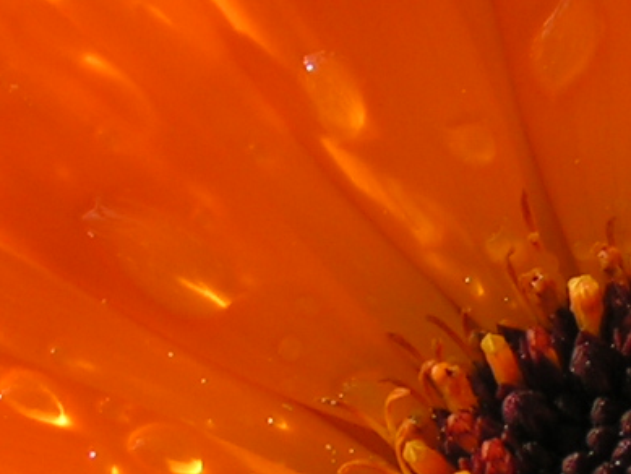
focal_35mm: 259
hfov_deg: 7.6
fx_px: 4723
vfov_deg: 5.7
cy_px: 351
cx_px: 491
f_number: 5
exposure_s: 1/320
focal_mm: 9.7
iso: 50
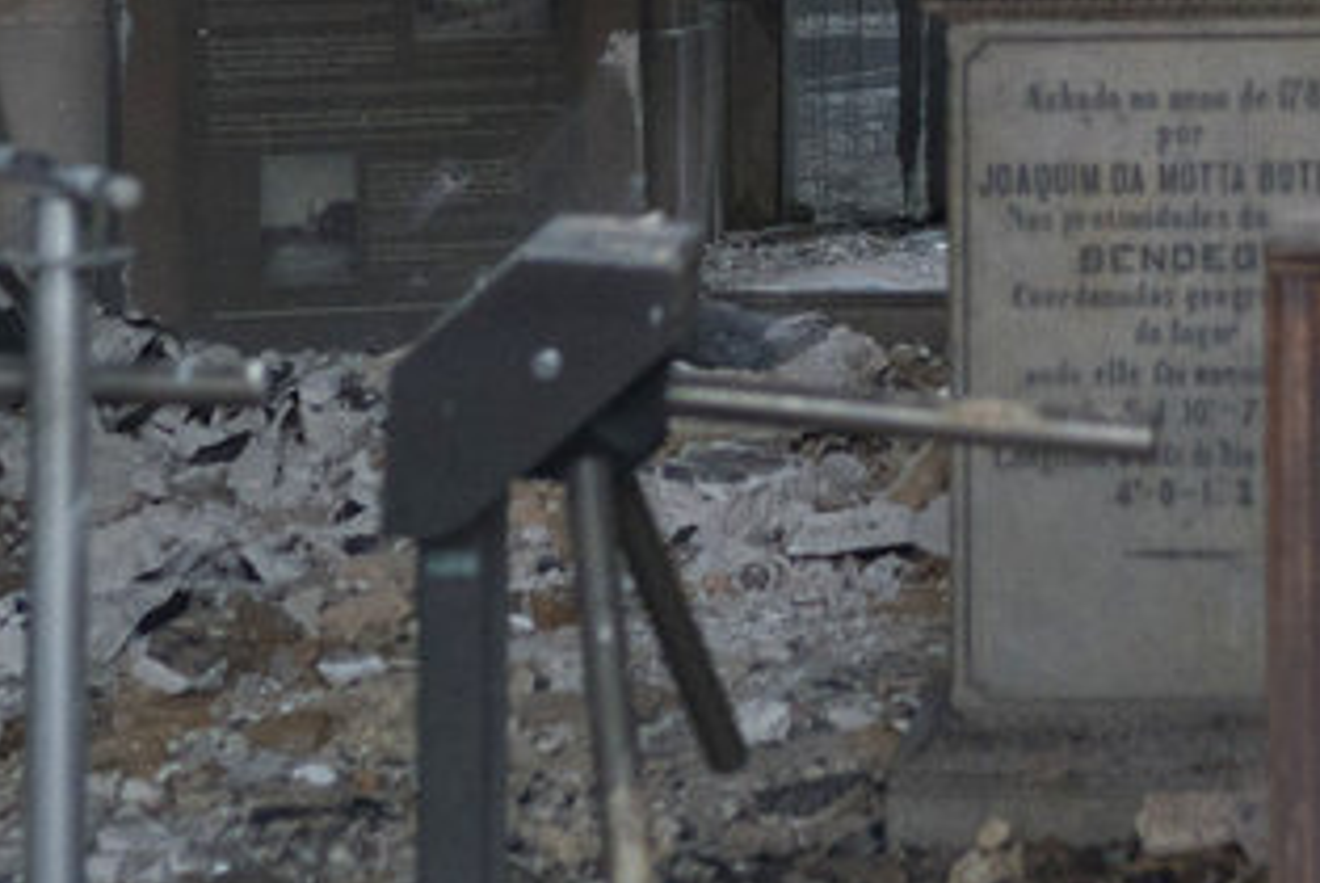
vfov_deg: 11.5
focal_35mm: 114
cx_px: 1438
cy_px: -519
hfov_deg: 17.4
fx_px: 4184
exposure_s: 1/100
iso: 3200
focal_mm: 35
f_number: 2
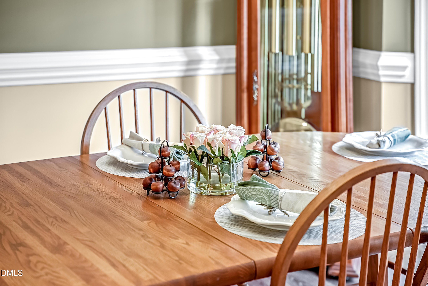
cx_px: 214
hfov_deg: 28.8
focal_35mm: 70
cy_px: 143
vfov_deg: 19.5
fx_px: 833
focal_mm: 70
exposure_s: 1/10
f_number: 2.8
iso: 250
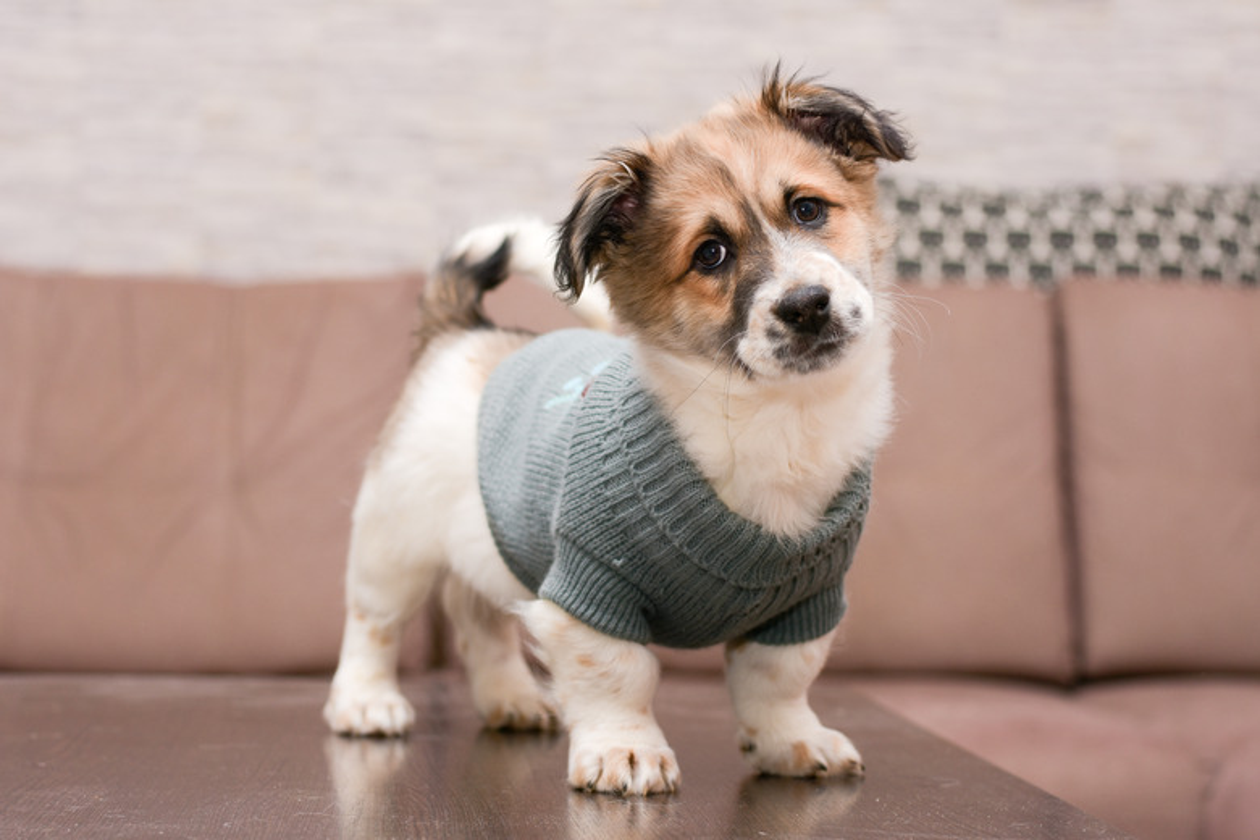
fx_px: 2625
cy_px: 420
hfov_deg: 27.0
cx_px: 630
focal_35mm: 75
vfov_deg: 18.2
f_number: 3.2
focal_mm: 50
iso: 100
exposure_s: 1/125
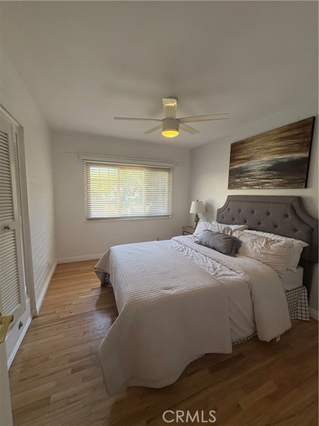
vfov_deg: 102.1
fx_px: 172
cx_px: 160
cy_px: 213
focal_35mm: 14
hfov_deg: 85.7
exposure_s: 1/120
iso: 160
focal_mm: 2.22
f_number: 2.2
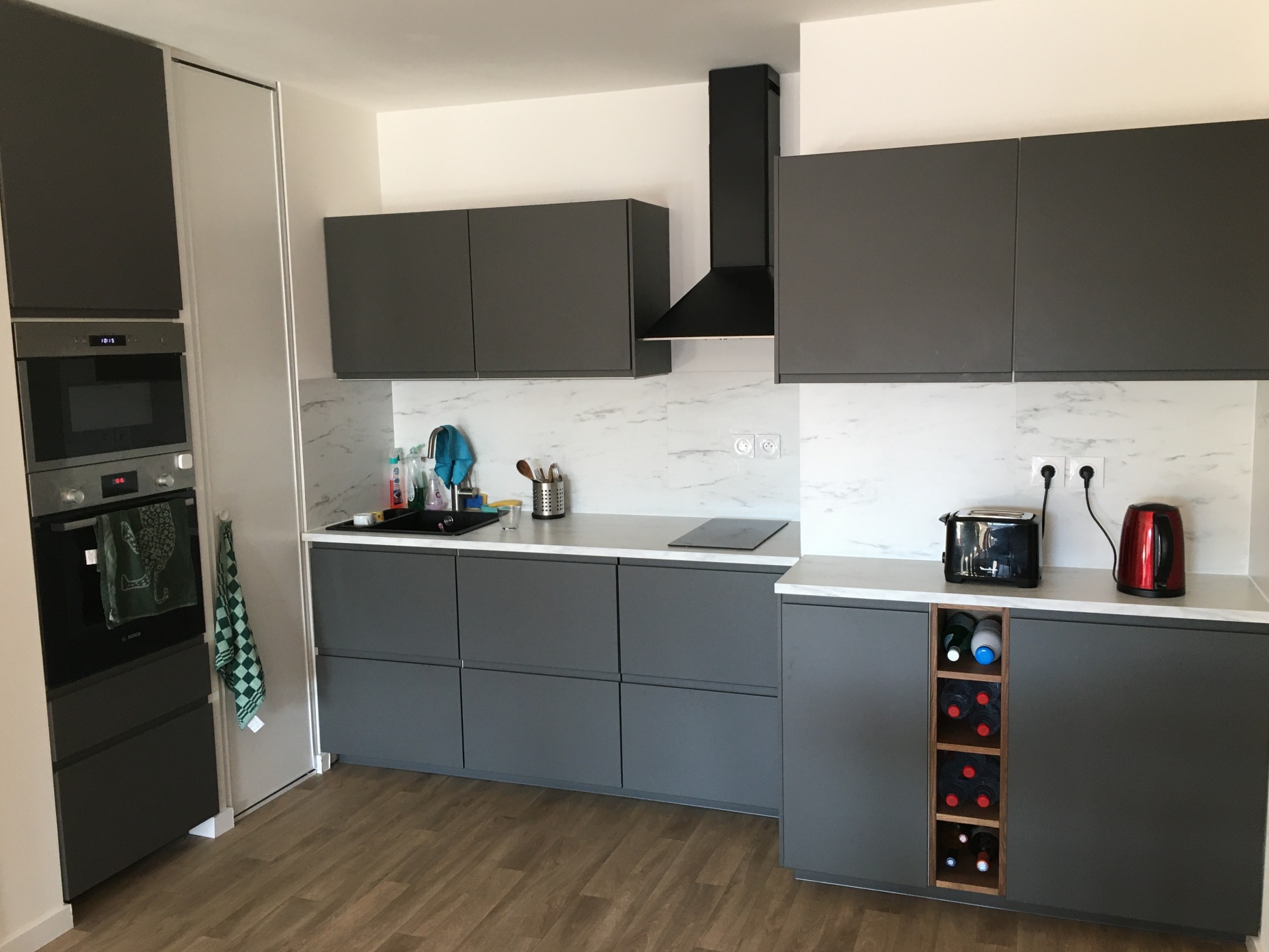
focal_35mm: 30
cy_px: 476
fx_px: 1100
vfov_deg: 46.8
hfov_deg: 60.0
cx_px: 645
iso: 50
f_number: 2.2
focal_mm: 4.15
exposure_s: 1/33
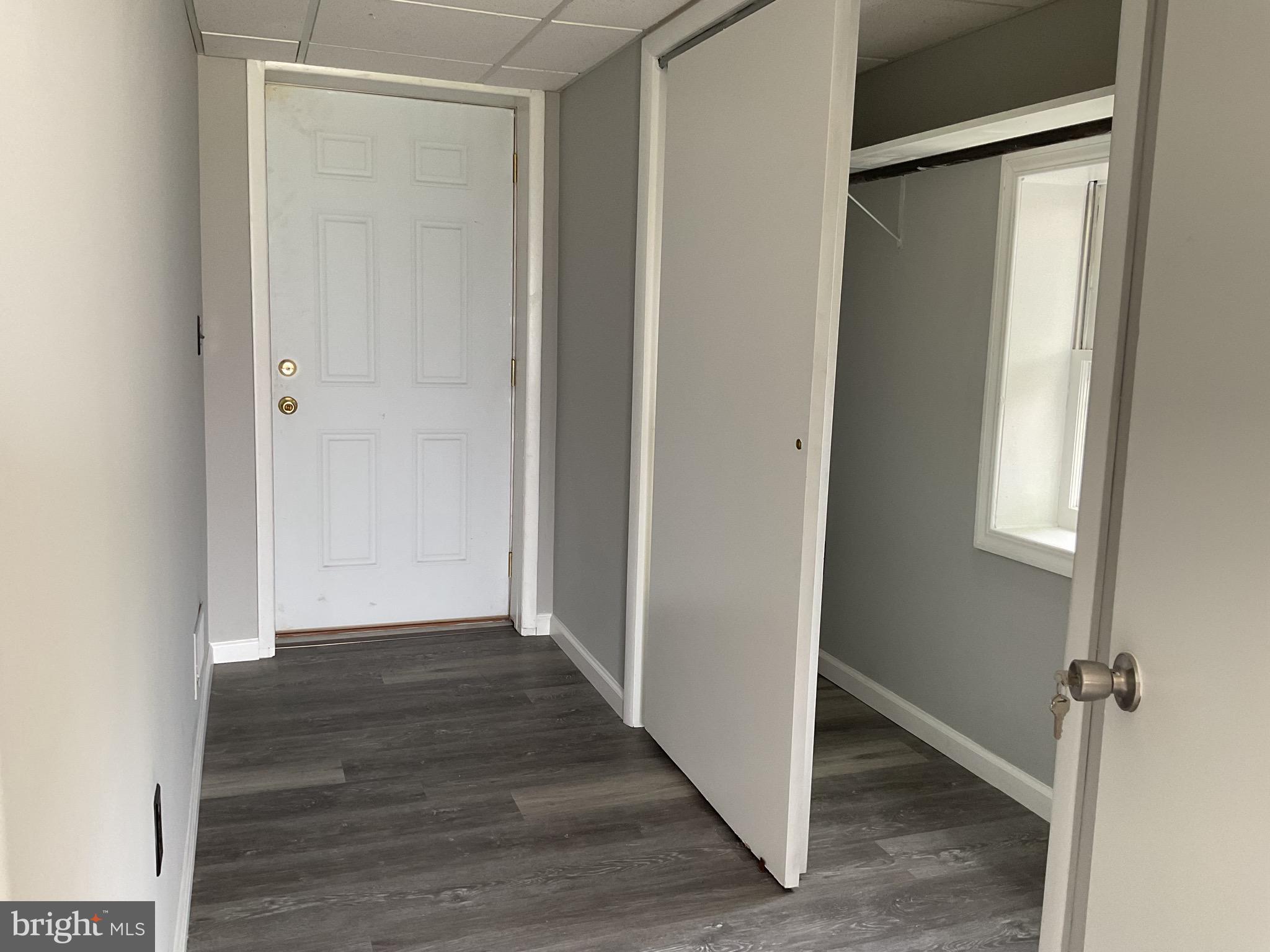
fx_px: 1064
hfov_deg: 61.7
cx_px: 635
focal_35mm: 29
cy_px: 476
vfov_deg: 48.2
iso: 64
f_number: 1.8
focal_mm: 3
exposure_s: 1/60
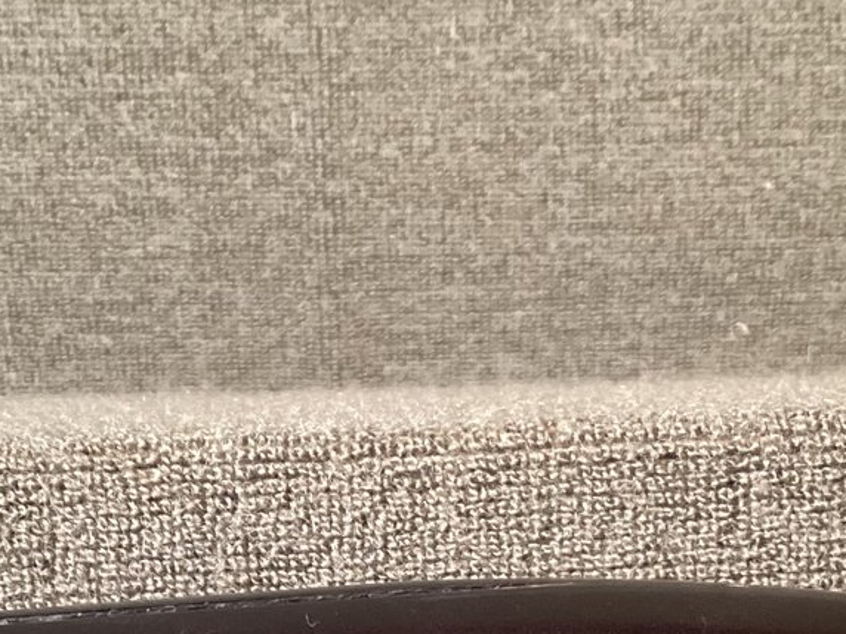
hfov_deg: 23.8
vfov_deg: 17.1
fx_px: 2004
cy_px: 778
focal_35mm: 82
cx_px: 342
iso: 400
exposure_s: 1/33
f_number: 2.4
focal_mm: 3.3
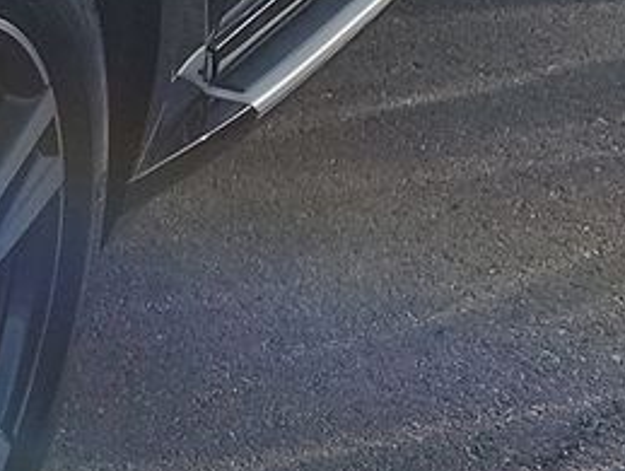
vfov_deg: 9.7
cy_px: -285
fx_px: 2676
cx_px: -666
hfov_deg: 11.8
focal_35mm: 148
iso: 50
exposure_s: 1/426
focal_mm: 6.7
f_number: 1.8
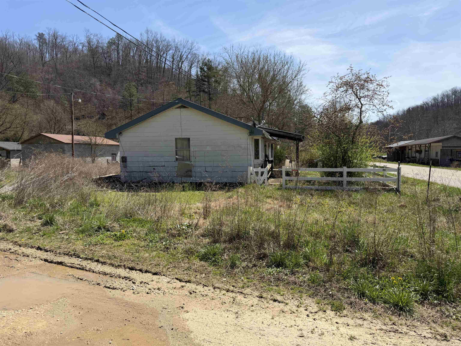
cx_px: 230
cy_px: 173
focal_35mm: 24
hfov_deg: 71.6
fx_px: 320
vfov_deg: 56.8
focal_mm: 6.76
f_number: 1.78
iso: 80
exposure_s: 1/4167
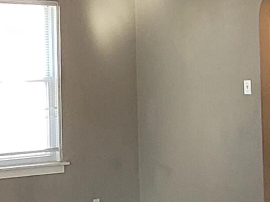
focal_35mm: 73
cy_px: 17
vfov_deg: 19.8
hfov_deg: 25.7
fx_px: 570
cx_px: 17
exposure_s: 1/60
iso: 200
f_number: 2.2
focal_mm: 1.74
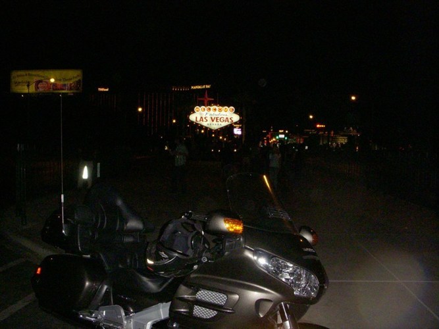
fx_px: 482
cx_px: 220
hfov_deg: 49.0
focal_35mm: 38
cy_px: 164
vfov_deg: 37.7
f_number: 3.3
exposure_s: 1/250
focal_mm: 6.3
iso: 800
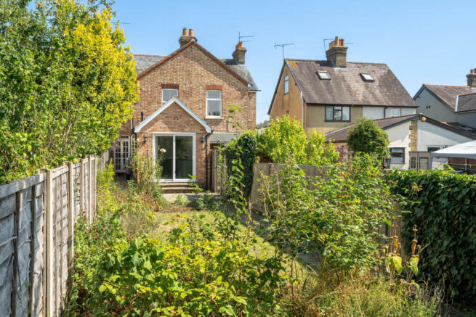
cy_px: 158
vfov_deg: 37.9
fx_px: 463
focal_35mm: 35
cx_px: 238
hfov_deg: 54.4
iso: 320
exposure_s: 1/1000
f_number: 8
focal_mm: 35
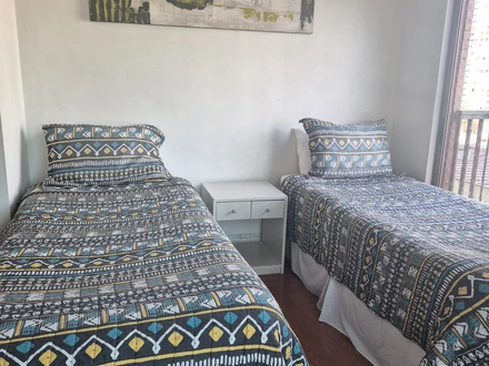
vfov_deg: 58.9
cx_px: 244
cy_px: 183
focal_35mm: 23
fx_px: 325
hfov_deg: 73.9
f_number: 1.8
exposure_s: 1/180
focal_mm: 5.4
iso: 100
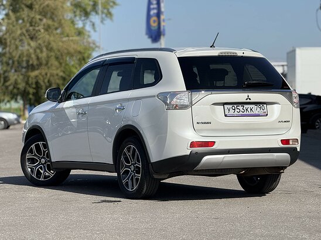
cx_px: 160
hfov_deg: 16.4
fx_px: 1112
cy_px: 120
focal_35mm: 120
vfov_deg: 12.3
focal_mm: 15.66
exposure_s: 1/1916
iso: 50
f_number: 2.8
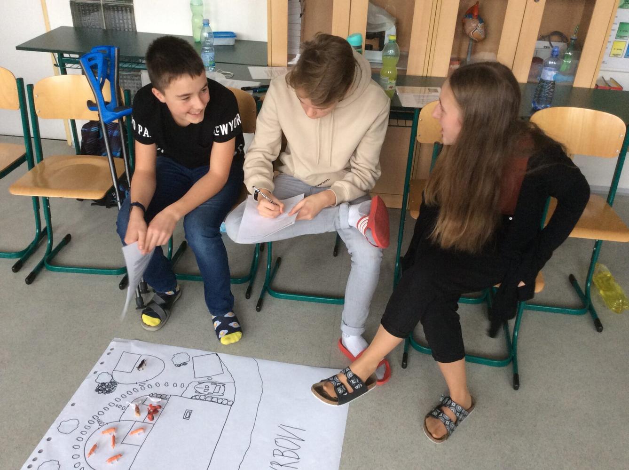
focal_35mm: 32
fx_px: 581
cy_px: 235
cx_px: 314
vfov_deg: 44.0
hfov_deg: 56.9
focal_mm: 3.3
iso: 80
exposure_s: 1/25
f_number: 2.4
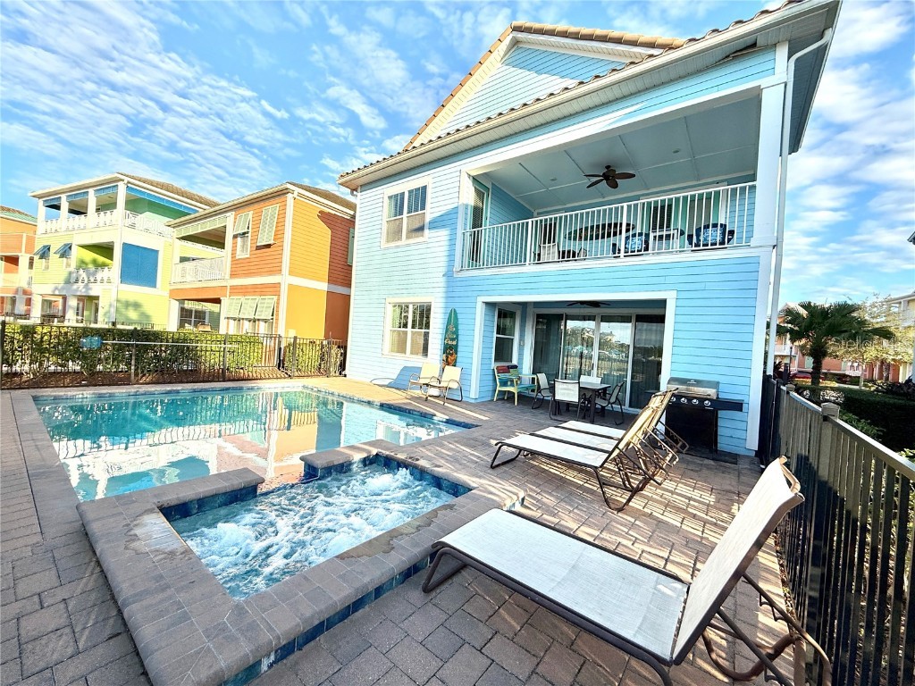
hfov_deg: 102.1
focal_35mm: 14
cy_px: 343
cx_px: 458
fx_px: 370
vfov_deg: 85.7
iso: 50
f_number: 2.2
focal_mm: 2.22
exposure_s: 1/901
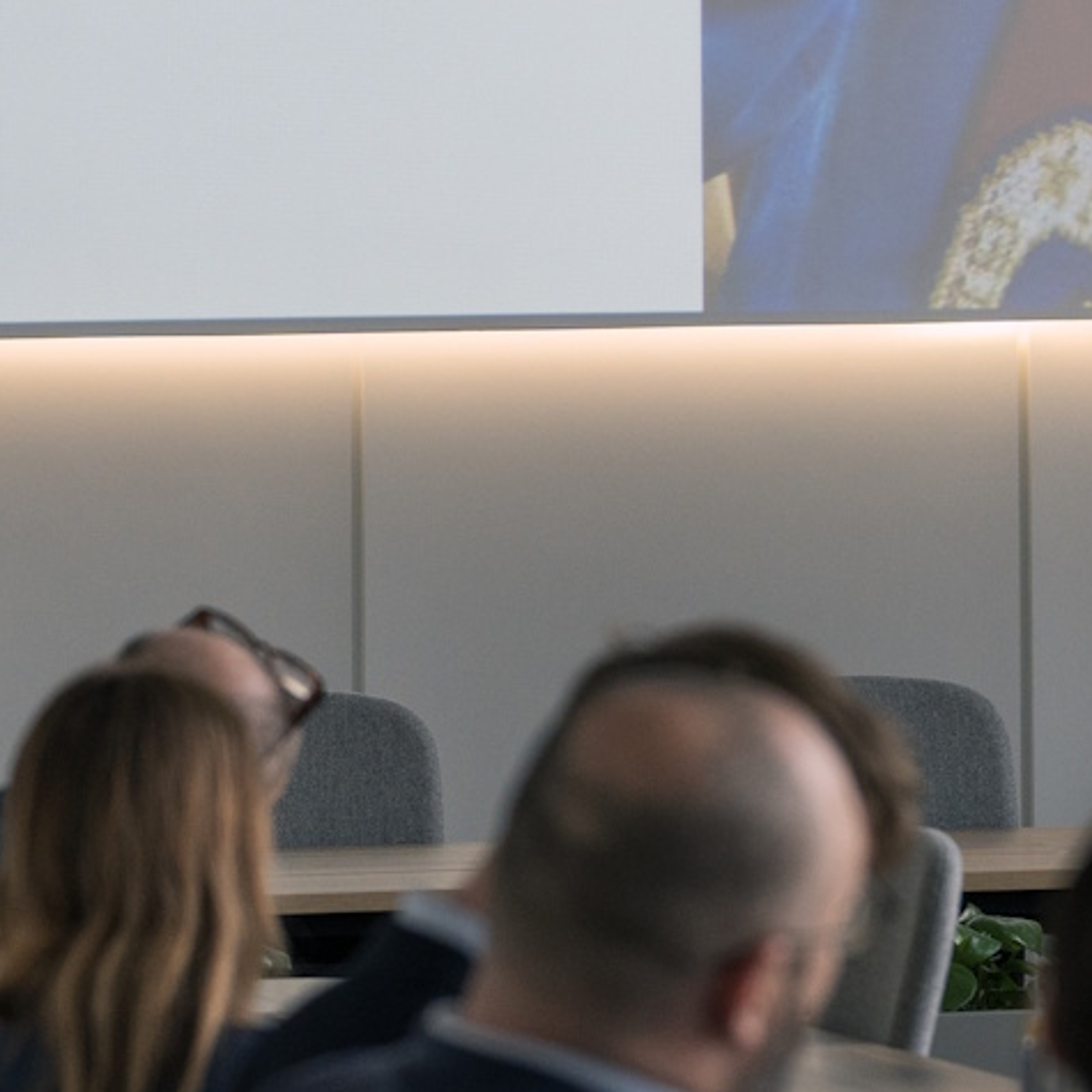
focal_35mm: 391
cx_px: 1193
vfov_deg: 4.5
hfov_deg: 4.5
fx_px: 13970
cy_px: -224
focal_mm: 109.4
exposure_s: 1/250
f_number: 4
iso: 640
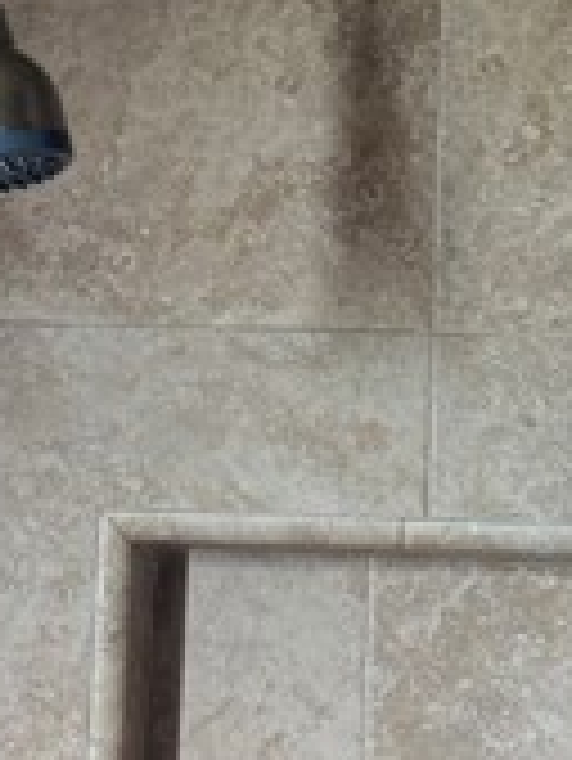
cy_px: 517
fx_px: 2002
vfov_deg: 21.4
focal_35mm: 91
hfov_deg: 16.2
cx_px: 338
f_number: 1.78
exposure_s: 1/78
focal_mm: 6.76
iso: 200
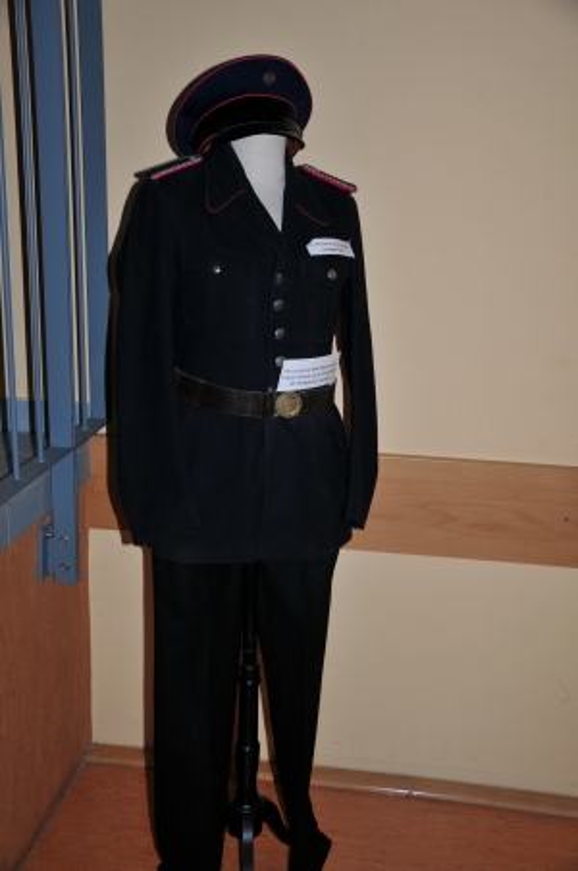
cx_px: 289
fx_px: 942
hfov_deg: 34.1
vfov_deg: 49.6
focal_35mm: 39
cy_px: 436
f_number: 4
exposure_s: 1/60
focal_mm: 26
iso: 200
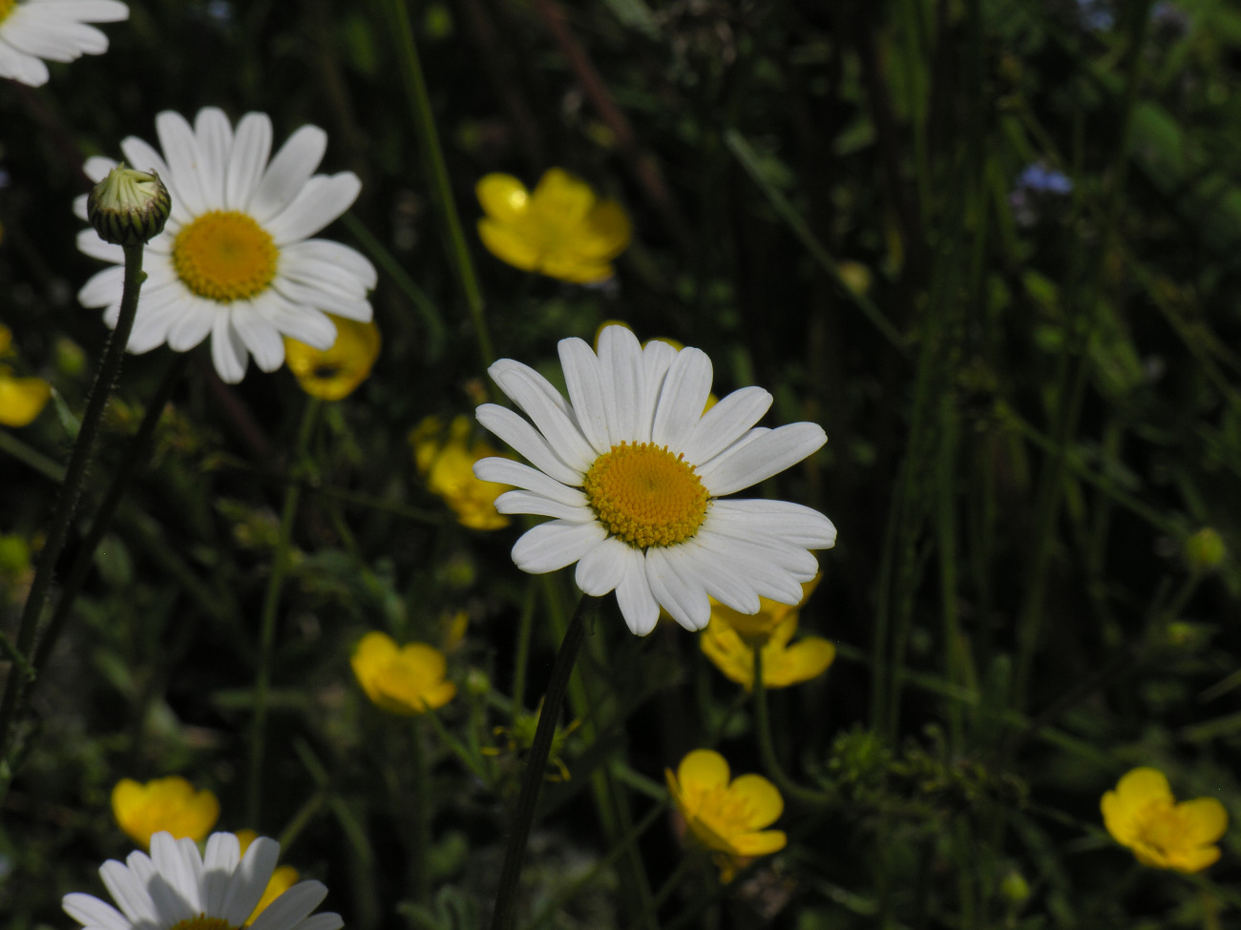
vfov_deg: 4.2
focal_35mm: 350
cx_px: 620
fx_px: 12548
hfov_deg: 5.7
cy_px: 465
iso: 50
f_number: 7.4
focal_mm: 89
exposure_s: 1/486
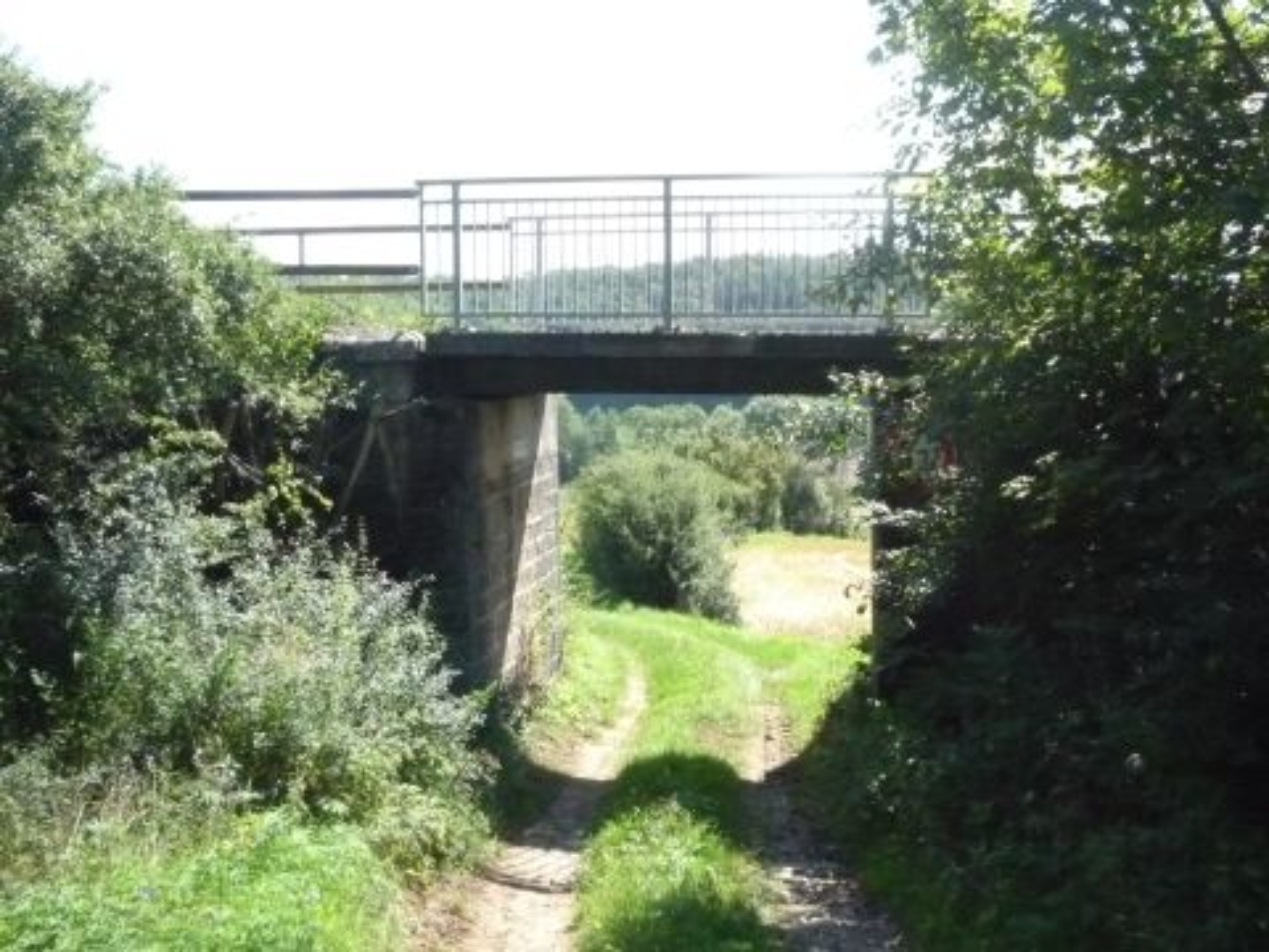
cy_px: 476
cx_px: 634
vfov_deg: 40.7
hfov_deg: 52.6
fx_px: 1283
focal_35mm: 35
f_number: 5.6
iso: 800
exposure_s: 1/800
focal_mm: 5.2
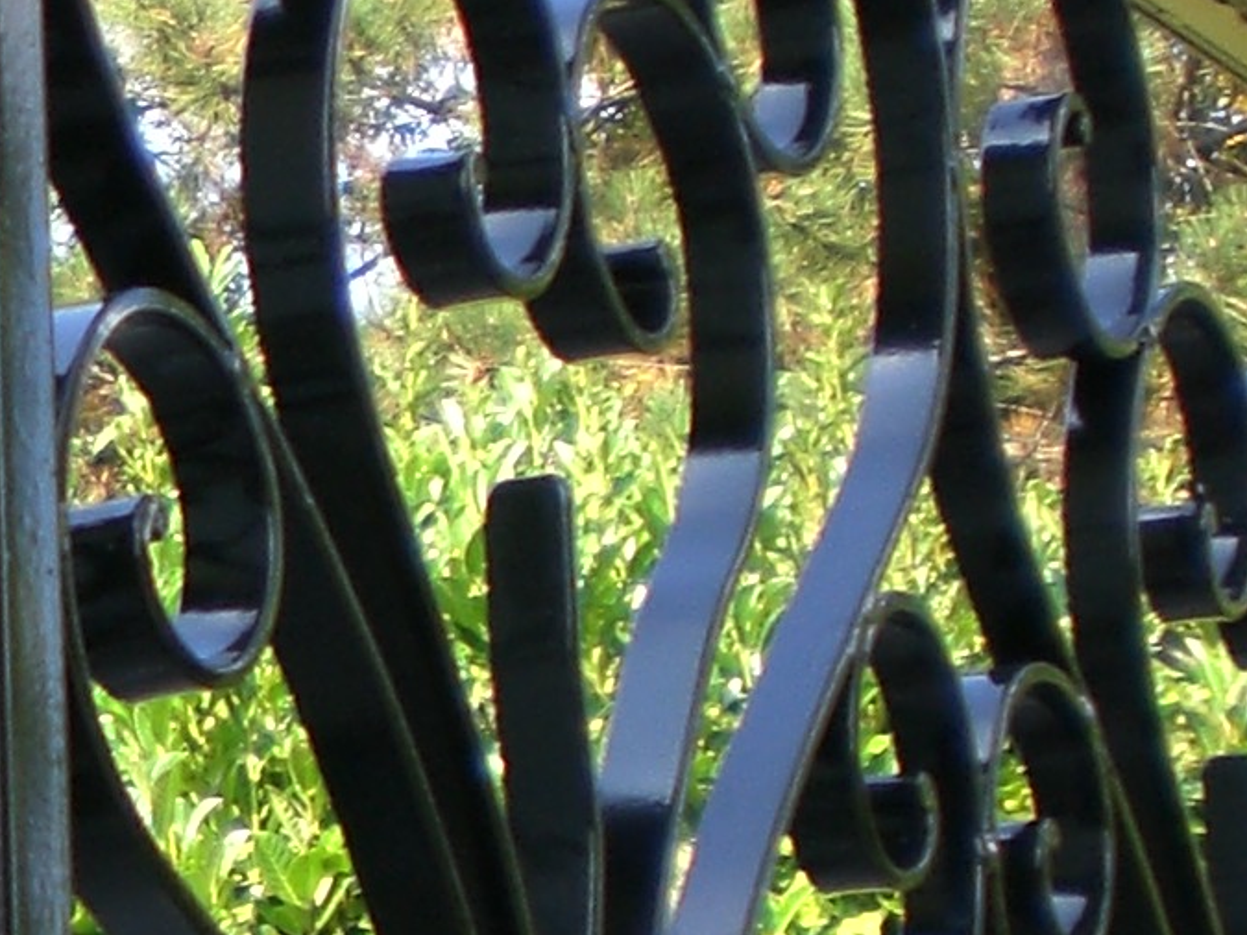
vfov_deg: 8.5
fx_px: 6231
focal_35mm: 173
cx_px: -763
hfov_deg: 10.9
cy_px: 1116
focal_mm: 6.3
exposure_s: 1/160
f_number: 3.1
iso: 50
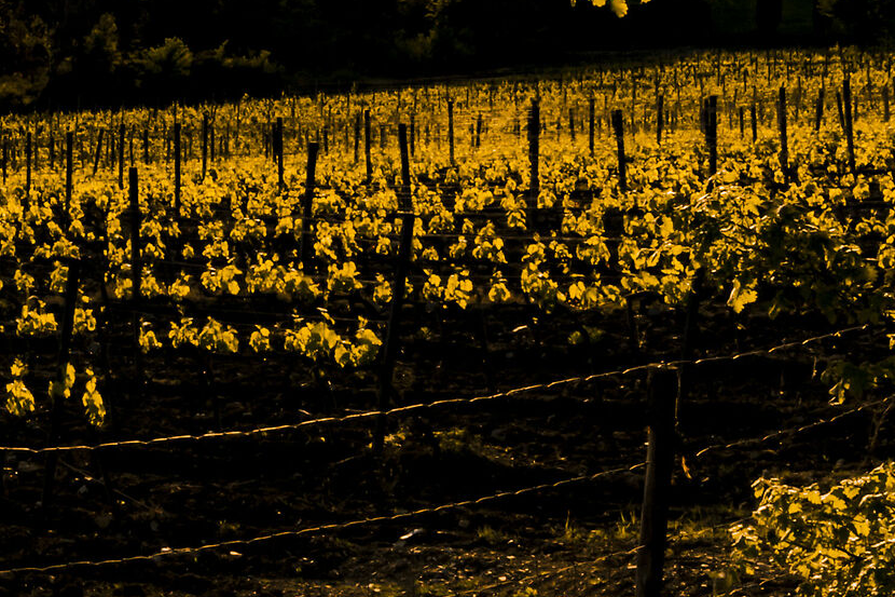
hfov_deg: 18.1
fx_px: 2585
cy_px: -148
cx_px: -319
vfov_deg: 12.8
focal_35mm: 104
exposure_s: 1/80
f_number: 16
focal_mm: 24
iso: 200
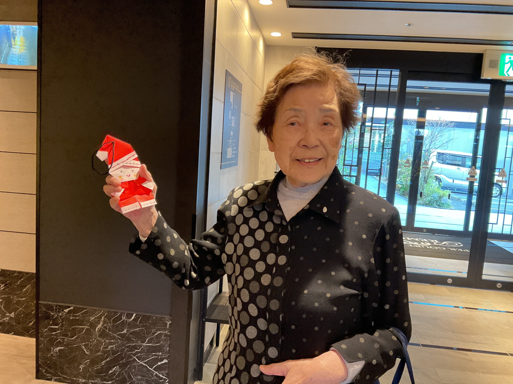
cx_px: 256
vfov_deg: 48.2
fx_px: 430
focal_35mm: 29
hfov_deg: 61.7
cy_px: 192
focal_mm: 3
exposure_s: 1/60
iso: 250
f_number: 1.8
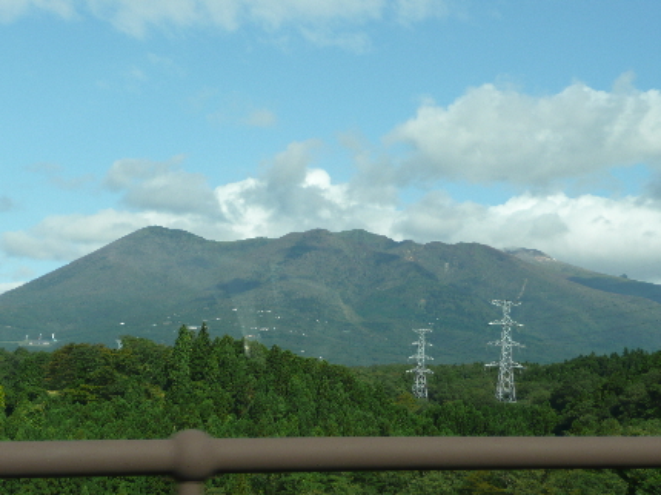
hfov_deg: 23.3
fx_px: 1603
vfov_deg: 17.6
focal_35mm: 84
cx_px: 330
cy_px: 248
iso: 100
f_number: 4.7
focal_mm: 13.7
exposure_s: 1/500
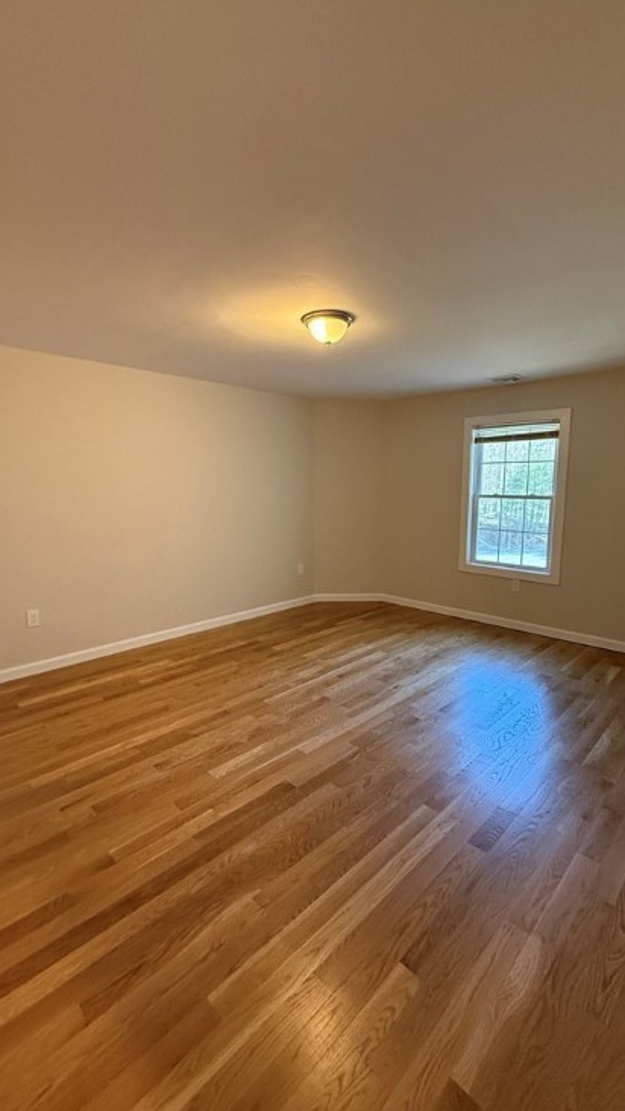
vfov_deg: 99.4
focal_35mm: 16
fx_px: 471
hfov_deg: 67.1
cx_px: 326
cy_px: 549
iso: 640
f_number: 2.2
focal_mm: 2.22
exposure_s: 1/120
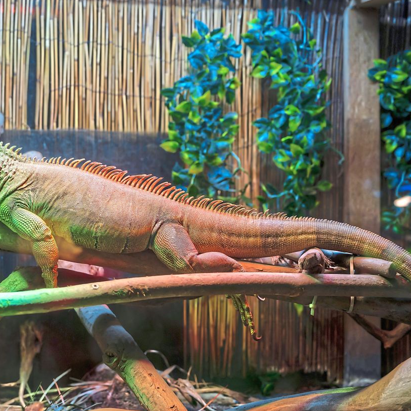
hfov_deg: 27.2
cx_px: 153
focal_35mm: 63
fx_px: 846
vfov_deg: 27.3
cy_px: 206
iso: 400
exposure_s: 1/125
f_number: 4
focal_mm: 49
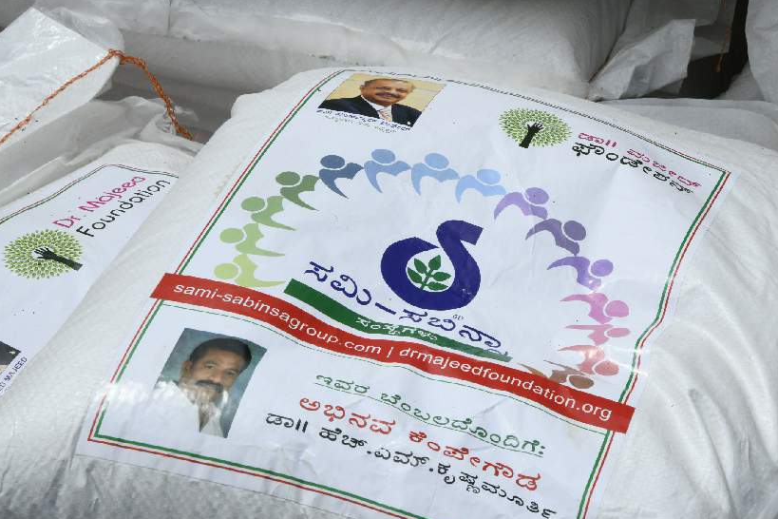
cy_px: 229
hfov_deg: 16.4
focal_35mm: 125
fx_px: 2701
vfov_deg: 11.0
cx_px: 483
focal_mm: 100
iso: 400
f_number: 22
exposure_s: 1/320
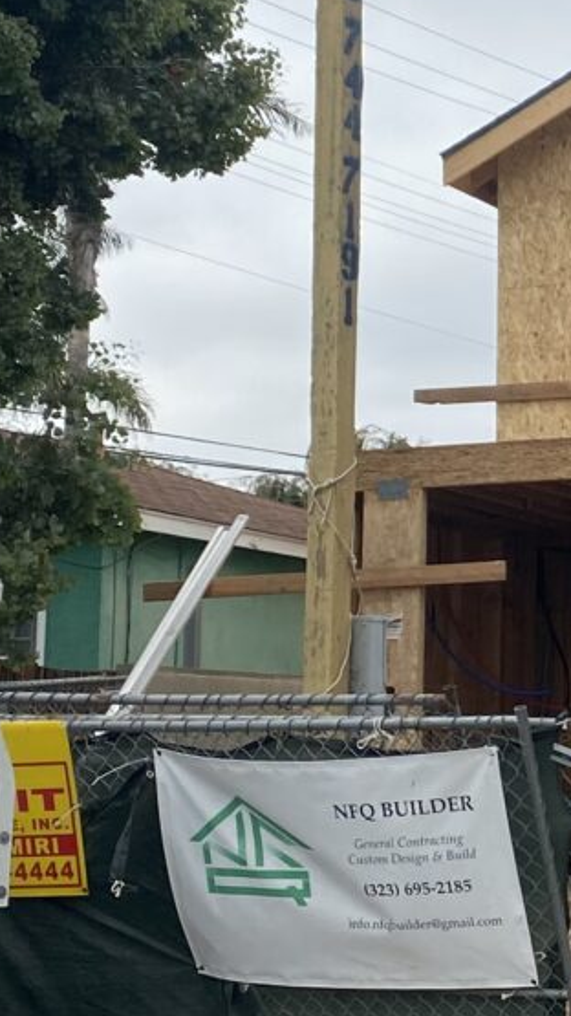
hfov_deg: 11.7
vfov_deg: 21.7
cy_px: 390
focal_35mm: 98
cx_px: 937
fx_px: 2639
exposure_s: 1/2222
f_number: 1.8
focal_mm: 4.25
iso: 32
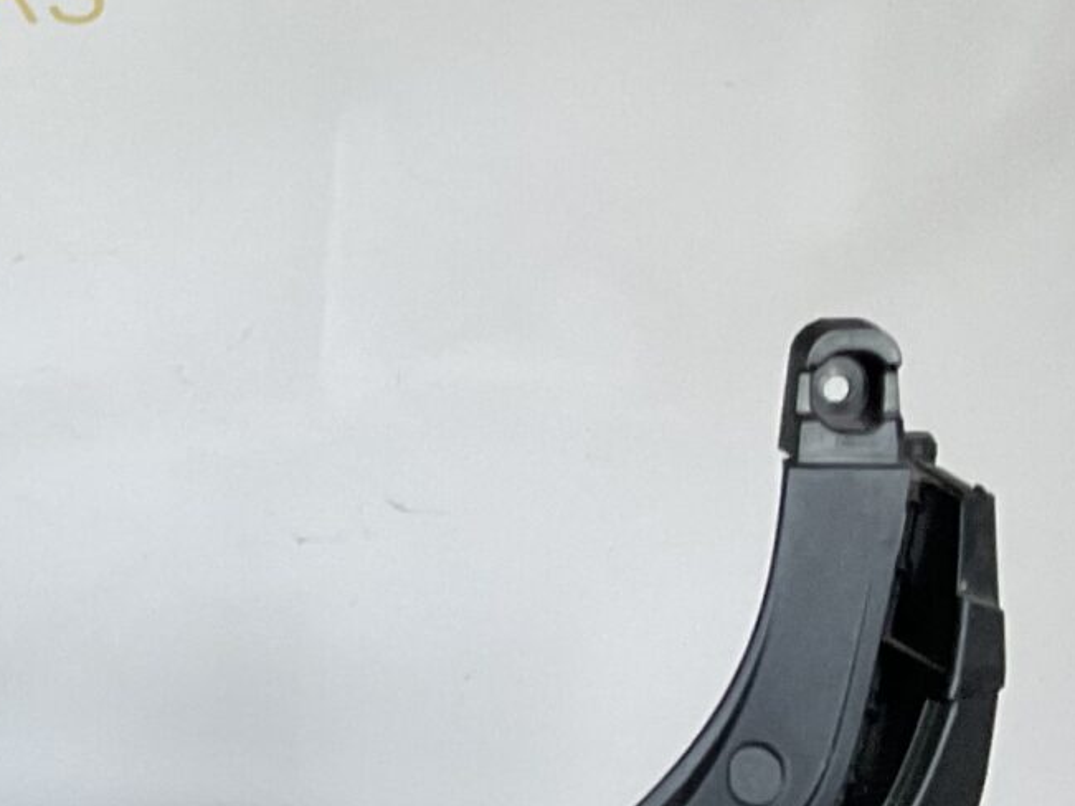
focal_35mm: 114
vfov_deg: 12.9
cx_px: -580
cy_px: 674
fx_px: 3540
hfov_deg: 15.8
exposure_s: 1/50
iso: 64
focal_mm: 3
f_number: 1.8
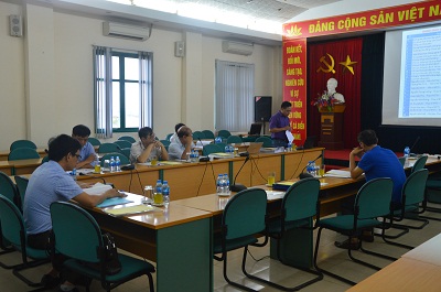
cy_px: 146
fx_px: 440
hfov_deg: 53.2
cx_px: 220
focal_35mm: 36
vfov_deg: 36.7
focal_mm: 24
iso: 450
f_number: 6.3
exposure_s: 1/15
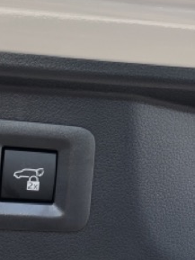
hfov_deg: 23.7
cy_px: 156
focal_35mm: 62
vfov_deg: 31.1
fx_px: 465
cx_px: 99
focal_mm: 3.99
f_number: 1.8
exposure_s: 1/387
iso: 20
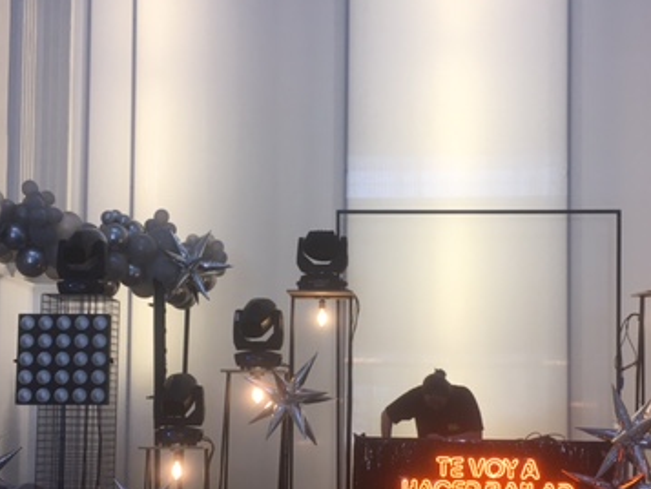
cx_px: 334
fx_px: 978
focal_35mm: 52
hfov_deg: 36.8
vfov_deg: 27.7
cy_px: 354
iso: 32
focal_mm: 4.15
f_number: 2.2
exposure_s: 1/33
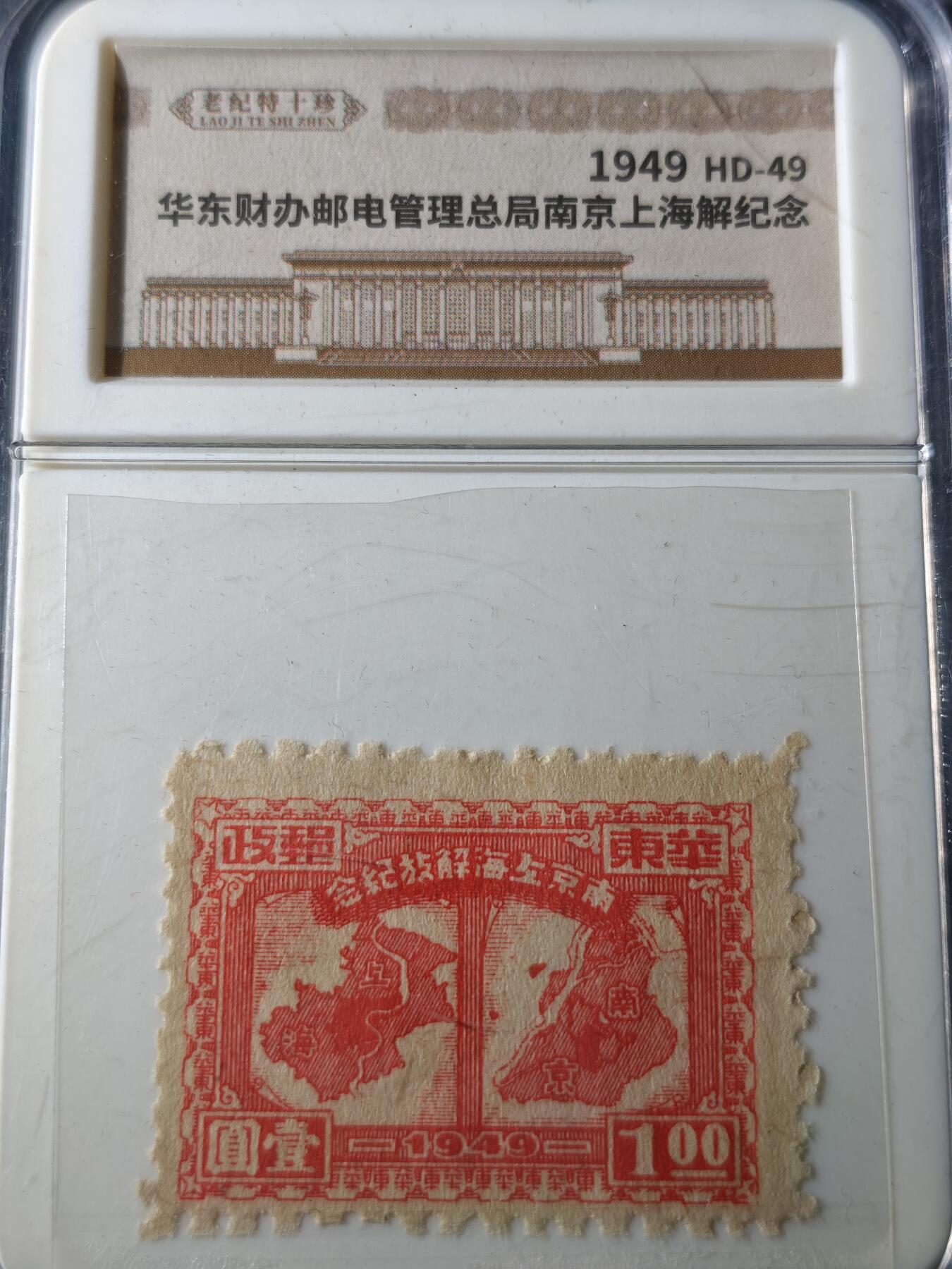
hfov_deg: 29.1
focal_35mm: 50
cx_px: 476
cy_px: 634
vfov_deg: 38.2
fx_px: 1833
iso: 50
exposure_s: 1/173
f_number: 1.63
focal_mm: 5.85
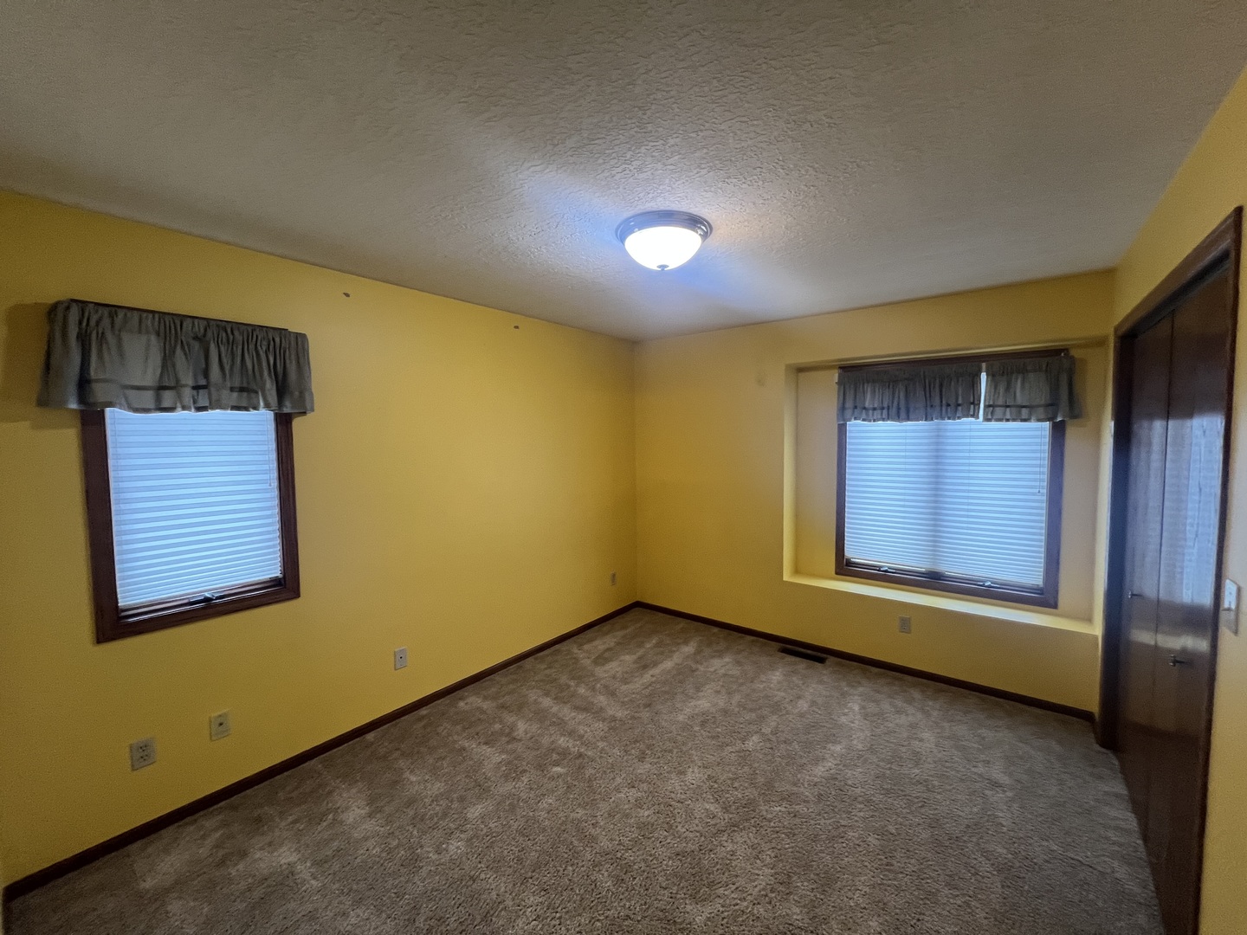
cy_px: 468
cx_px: 624
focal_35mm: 13
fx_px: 468
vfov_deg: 89.9
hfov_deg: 106.2
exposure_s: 1/60
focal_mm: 1.57
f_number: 1.8
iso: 250
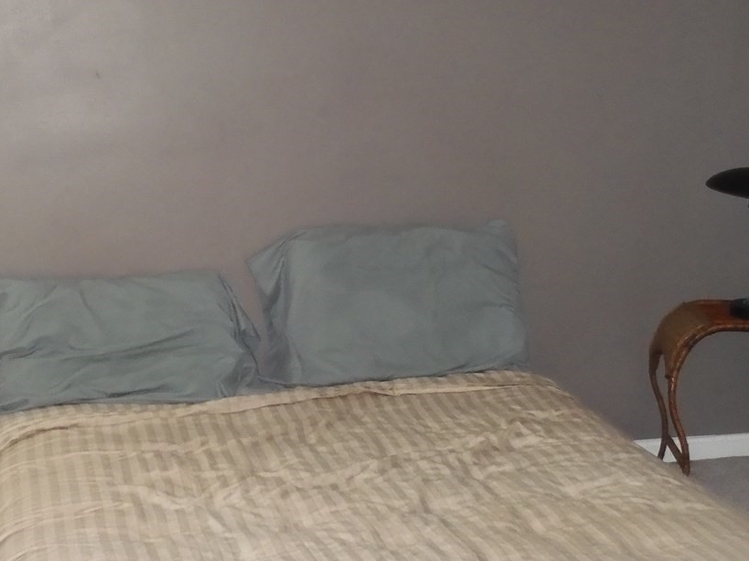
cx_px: 301
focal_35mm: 60
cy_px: 192
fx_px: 1298
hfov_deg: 32.1
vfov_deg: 24.3
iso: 320
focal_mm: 4.3
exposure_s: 1/30
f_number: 3.4
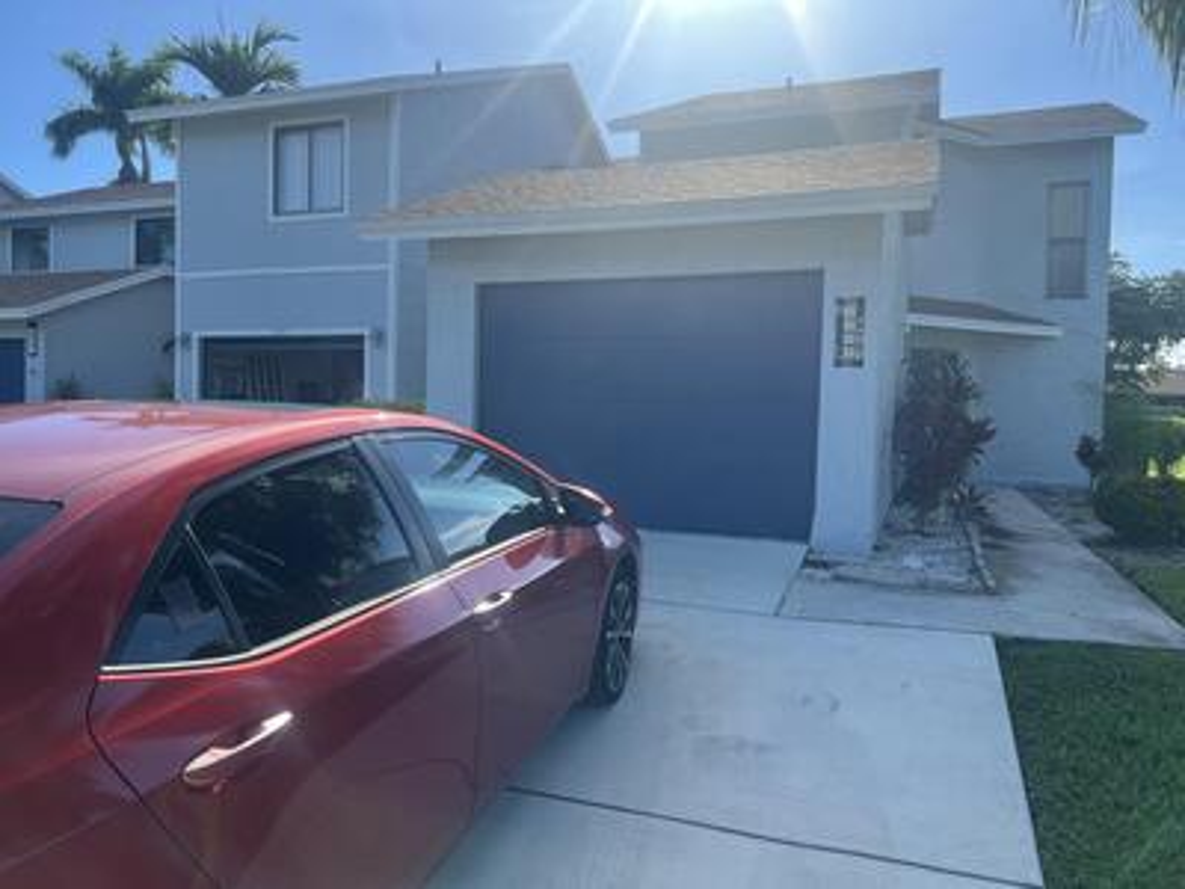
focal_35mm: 26
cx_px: 592
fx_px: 890
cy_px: 444
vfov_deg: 53.1
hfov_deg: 67.3
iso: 50
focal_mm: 5.7
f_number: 1.5
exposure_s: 1/1621
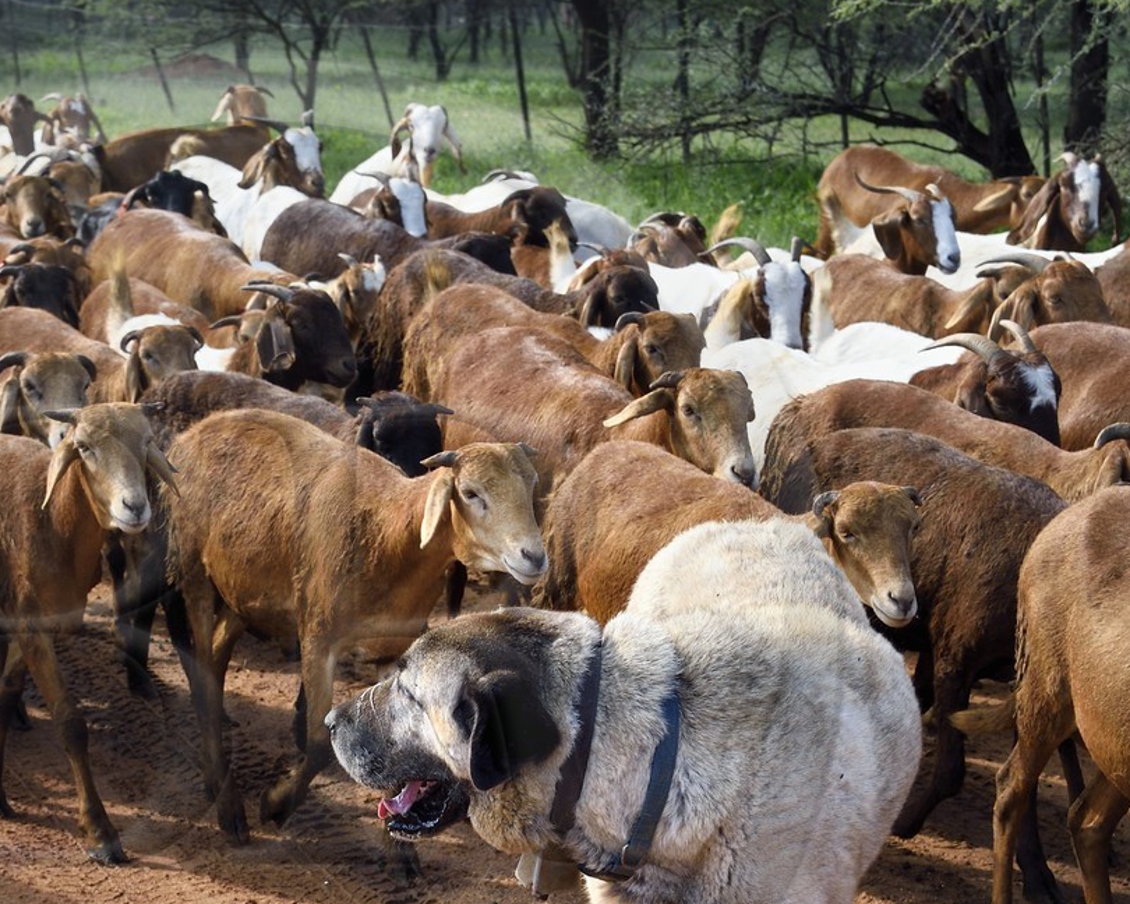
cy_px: 638
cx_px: 261
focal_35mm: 89
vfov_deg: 17.2
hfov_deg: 21.3
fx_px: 2976
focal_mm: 48
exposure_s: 1/800
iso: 400
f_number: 8
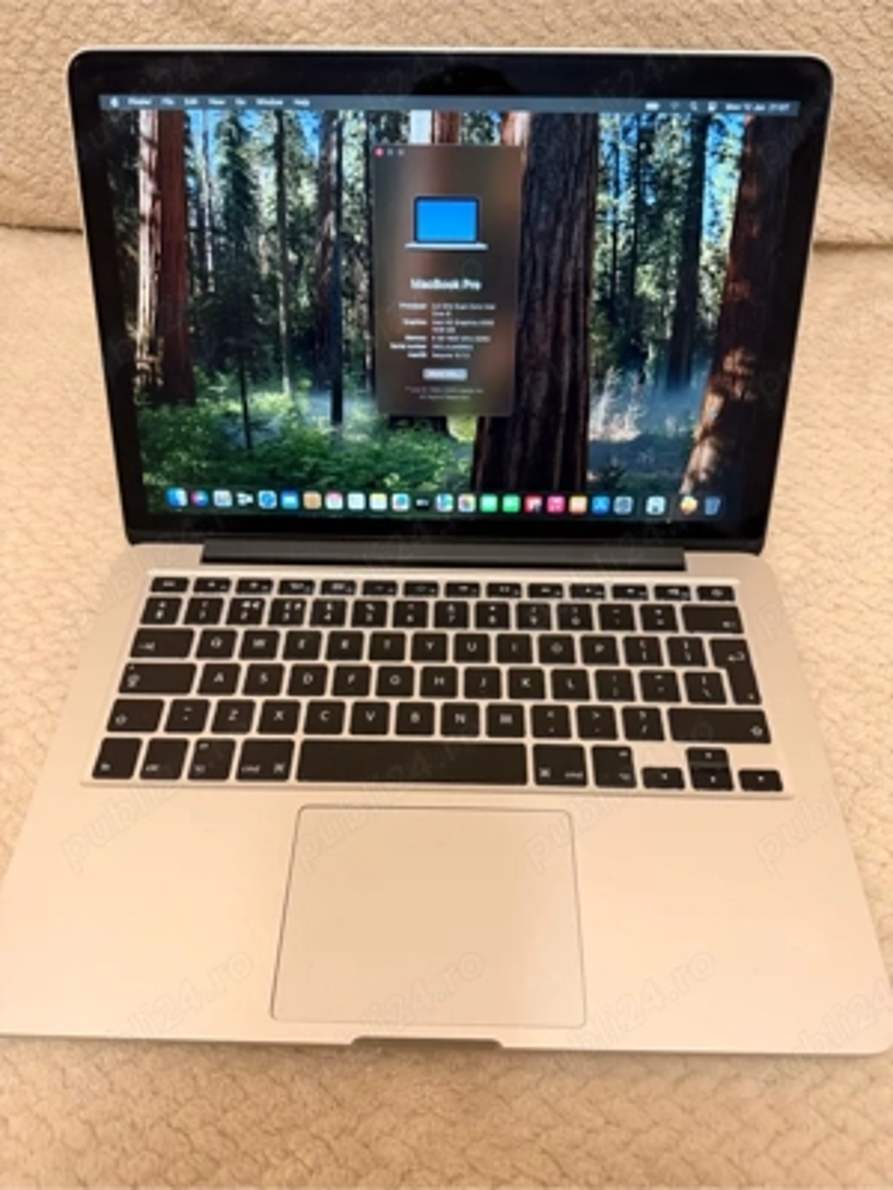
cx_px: 446
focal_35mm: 24
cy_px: 595
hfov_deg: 56.8
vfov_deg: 71.6
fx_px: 826
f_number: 1.78
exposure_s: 1/50
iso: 400
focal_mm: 6.76
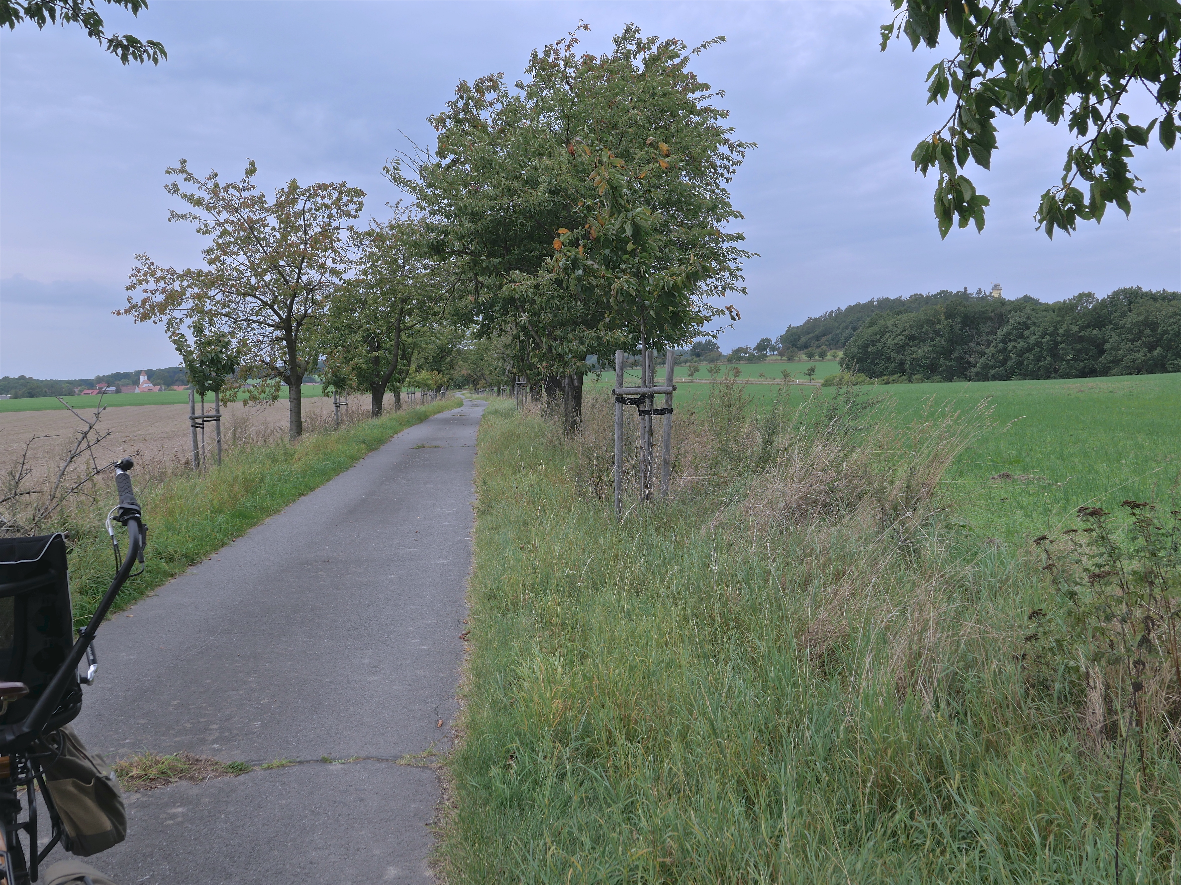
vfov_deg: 42.9
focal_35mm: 33
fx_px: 1126
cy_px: 442
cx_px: 590
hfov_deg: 55.4
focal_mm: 14.9
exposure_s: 1/250
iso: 200
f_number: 5.6
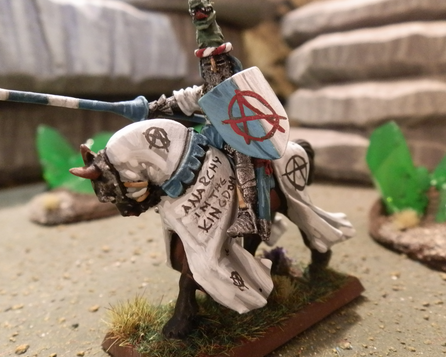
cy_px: 179
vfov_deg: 48.5
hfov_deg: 58.8
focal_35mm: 30
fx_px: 396
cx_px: 219
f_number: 3.1
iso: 400
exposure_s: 1/50
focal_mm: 5
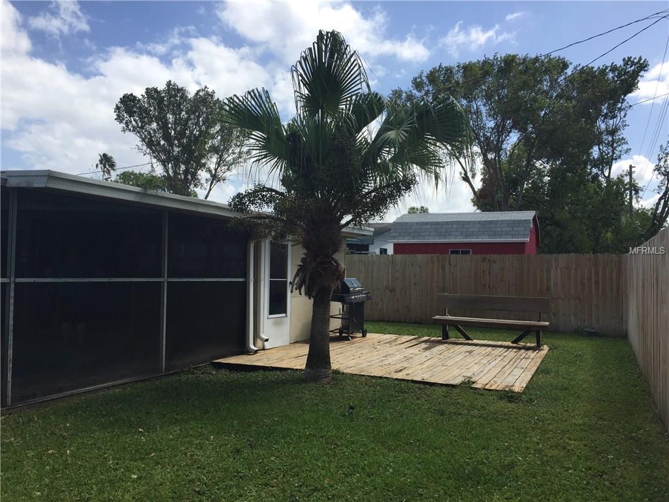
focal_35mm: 29
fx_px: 560
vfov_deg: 48.2
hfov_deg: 61.7
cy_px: 251
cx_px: 334
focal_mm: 4.15
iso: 32
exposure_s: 1/1883
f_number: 2.2
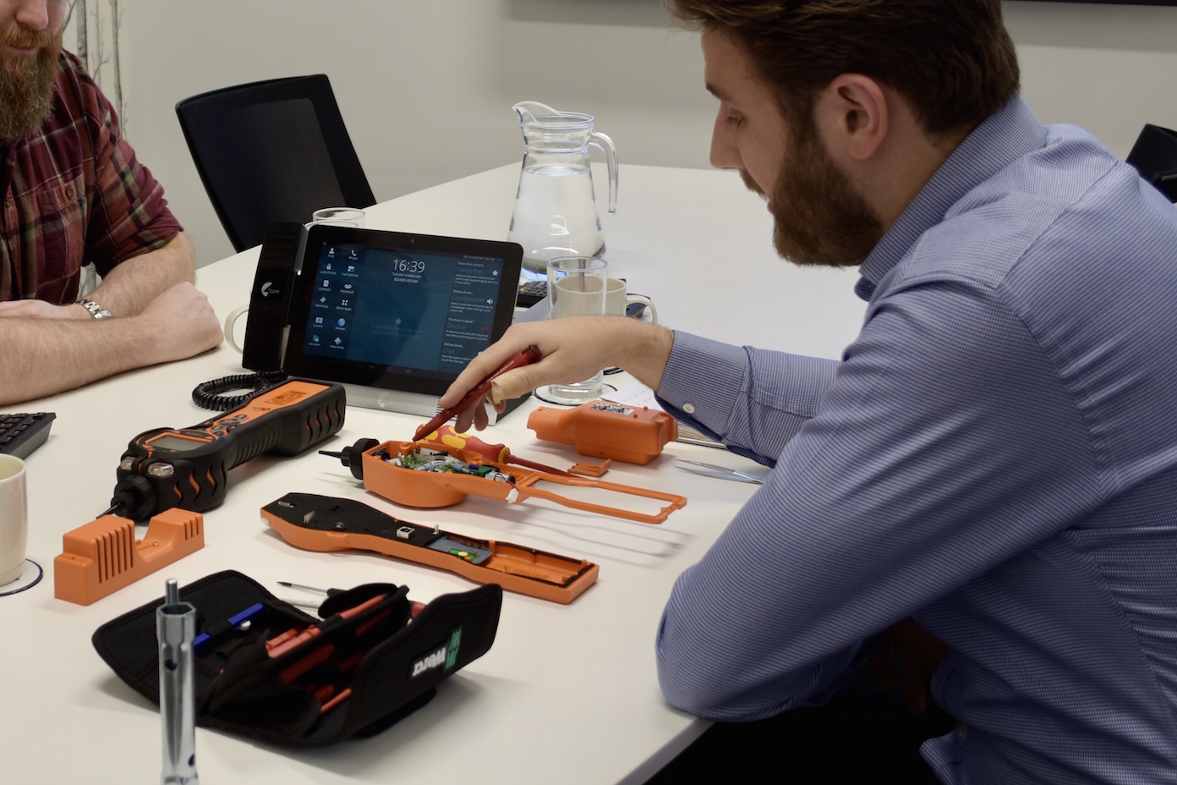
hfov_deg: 34.9
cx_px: 304
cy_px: 269
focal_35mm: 56
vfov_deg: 24.1
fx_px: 1831
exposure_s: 1/13
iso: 100
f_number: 4.5
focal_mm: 22
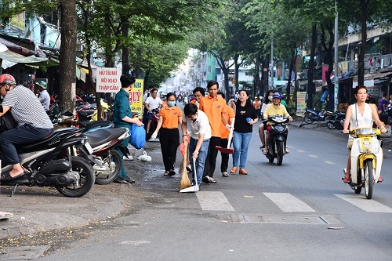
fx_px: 1306
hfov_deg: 17.1
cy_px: 130
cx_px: 196
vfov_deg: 11.4
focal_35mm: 120
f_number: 6.3
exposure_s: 1/200
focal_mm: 120
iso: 800
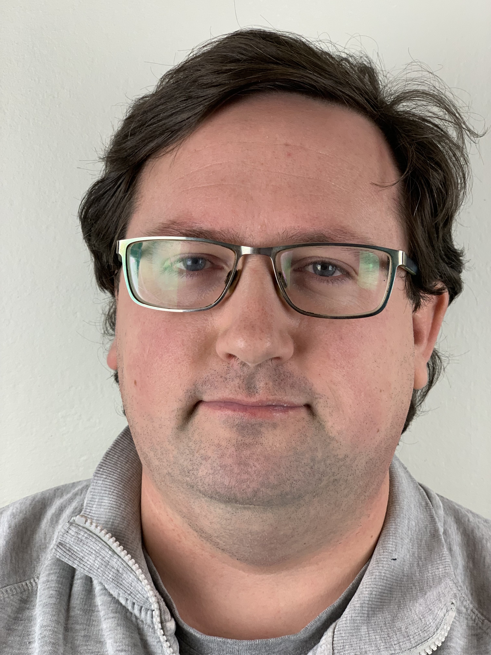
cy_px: 328
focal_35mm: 52
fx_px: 983
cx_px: 246
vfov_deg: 36.8
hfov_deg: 28.0
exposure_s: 1/100
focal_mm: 6
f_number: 2.4
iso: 80
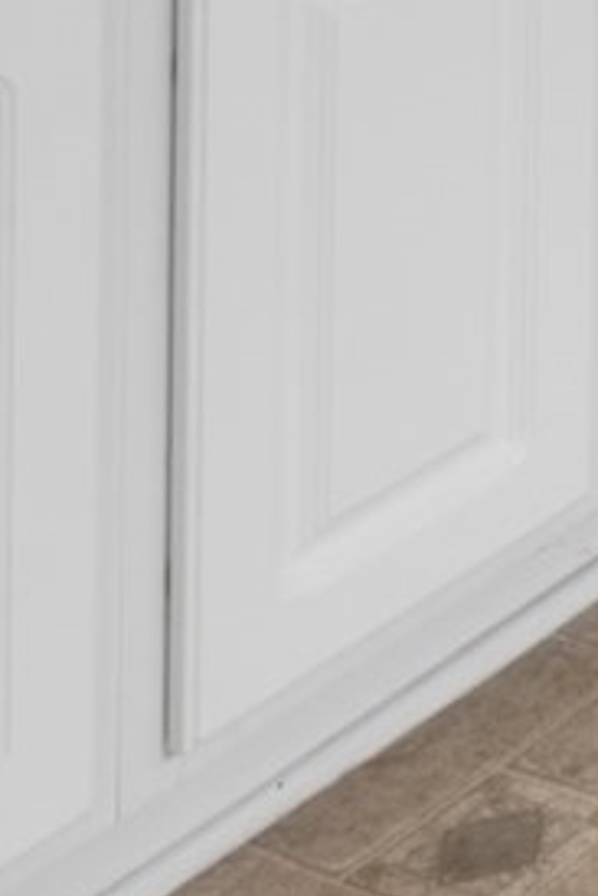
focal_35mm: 103
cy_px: -1066
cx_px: 1879
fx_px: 2563
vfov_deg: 14.8
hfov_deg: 9.7
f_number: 9
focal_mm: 13
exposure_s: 3.2
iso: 250
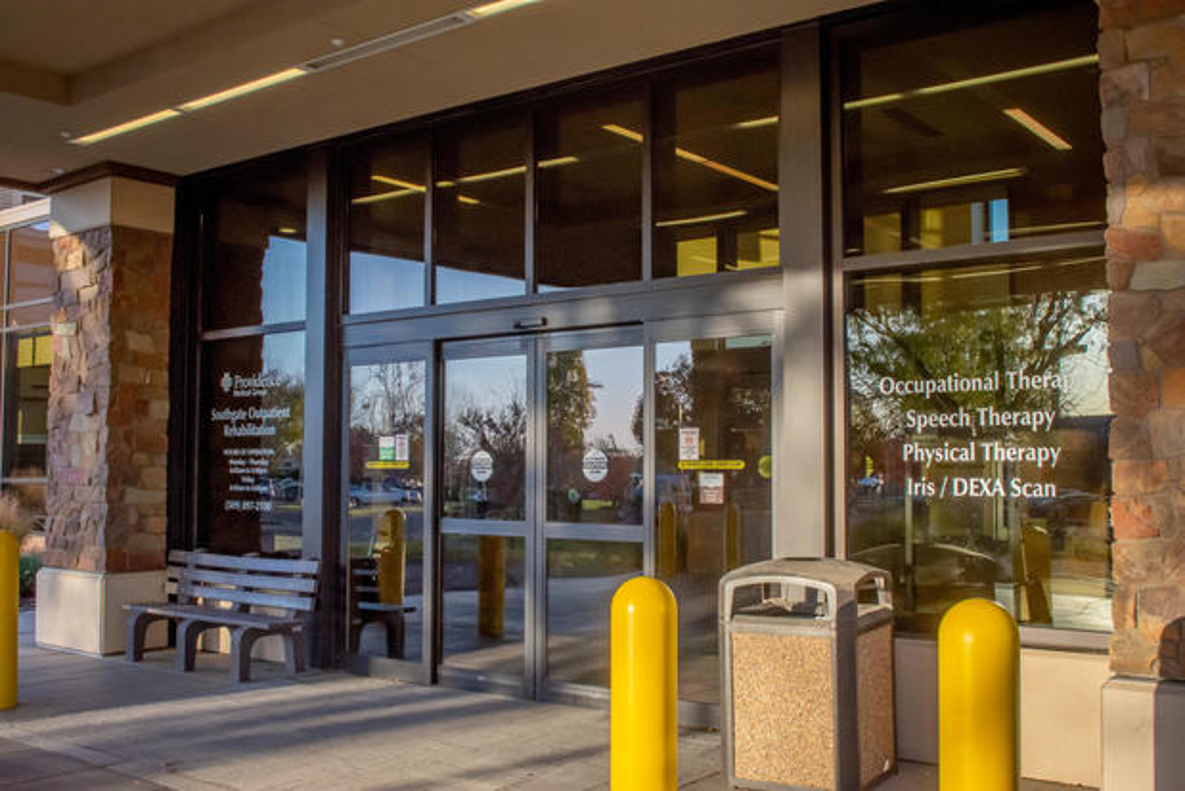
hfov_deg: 53.1
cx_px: 592
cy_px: 396
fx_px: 1185
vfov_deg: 36.9
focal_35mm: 36
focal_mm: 24
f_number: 10
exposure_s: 1/400
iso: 1600
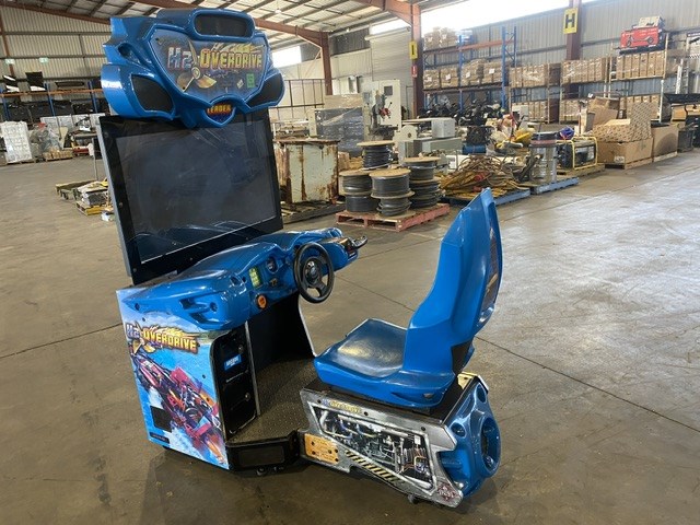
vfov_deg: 53.1
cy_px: 262
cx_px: 350
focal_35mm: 26
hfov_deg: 67.3
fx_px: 526
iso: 250
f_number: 1.8
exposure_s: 1/50
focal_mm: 4.25
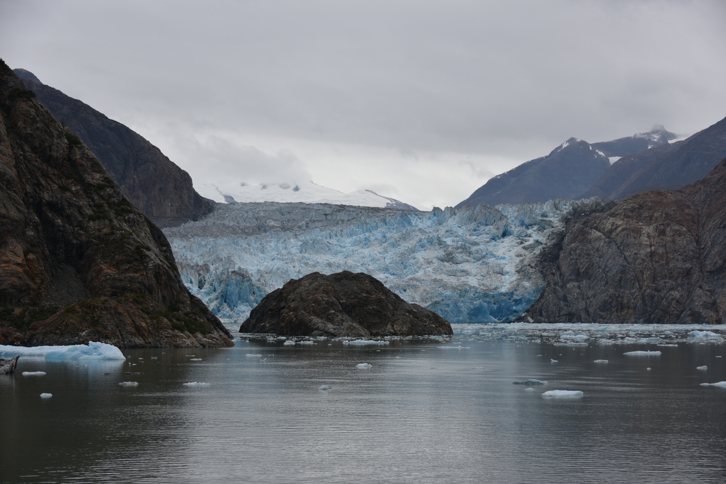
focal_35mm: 68
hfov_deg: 29.6
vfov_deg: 20.0
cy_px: 242
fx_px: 1372
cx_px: 363
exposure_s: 1/160
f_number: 5
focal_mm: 68
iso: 100
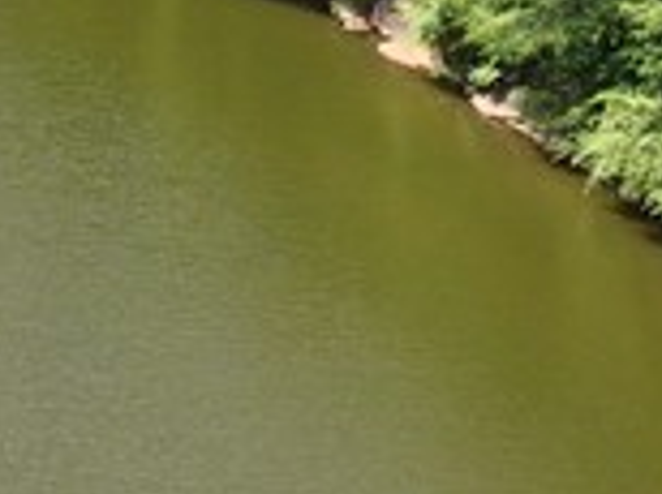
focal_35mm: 160
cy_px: 152
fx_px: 3055
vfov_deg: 9.2
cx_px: -1182
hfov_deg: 10.0
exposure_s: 1/200
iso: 190
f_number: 2.8
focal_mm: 12.29
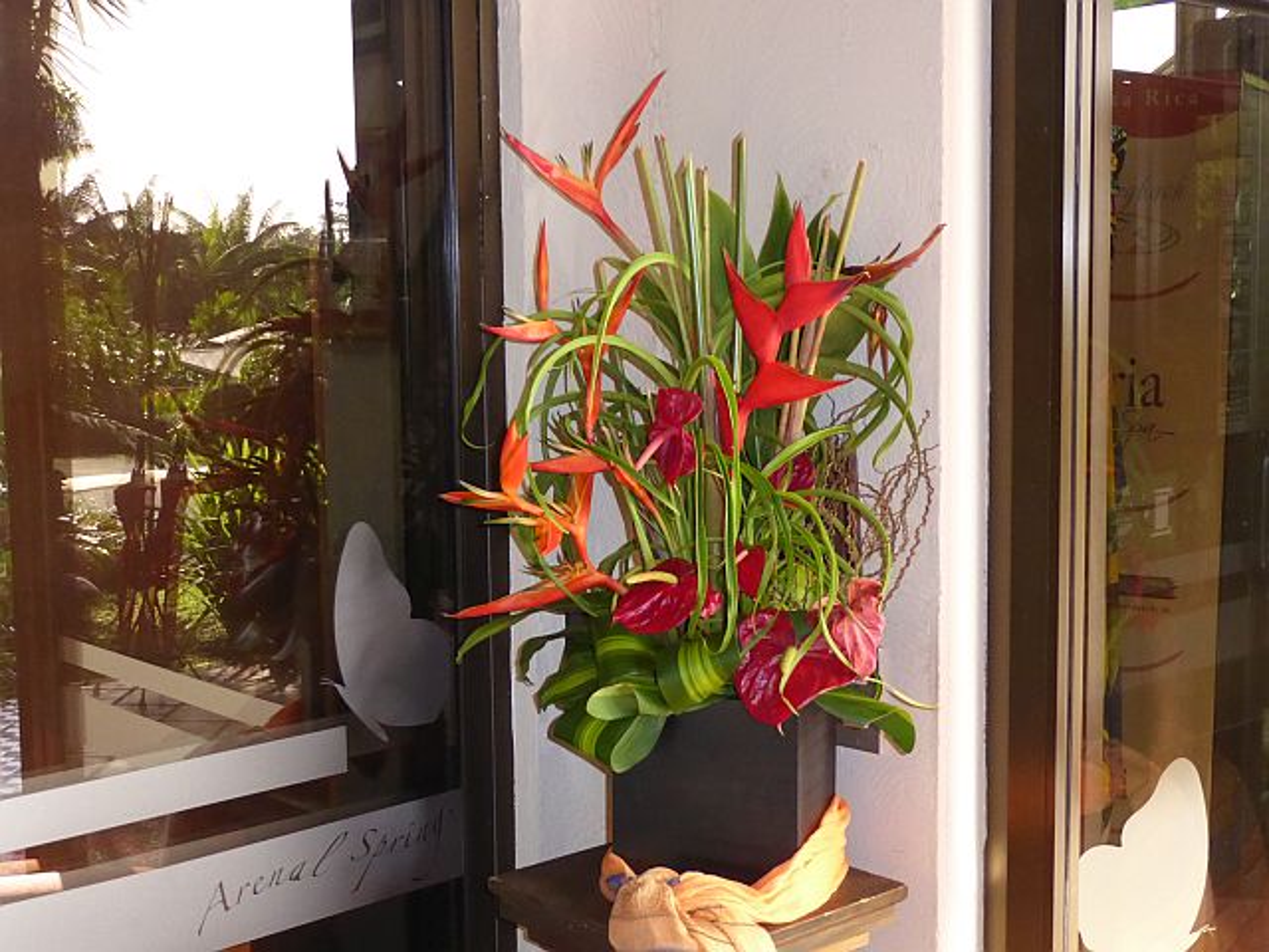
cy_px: 476
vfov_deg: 27.5
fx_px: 1943
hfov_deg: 36.2
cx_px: 634
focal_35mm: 53
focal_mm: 9
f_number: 4.1
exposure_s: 1/60
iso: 800
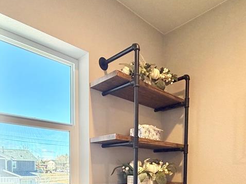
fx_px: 213
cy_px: 182
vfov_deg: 41.1
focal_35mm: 30
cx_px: 115
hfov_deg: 59.9
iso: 160
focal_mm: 2.22
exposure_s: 1/60
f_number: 2.2
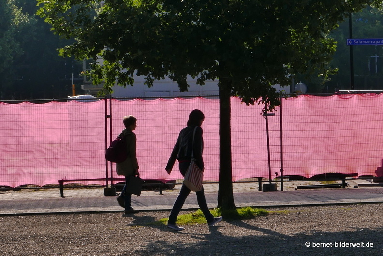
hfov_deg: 13.7
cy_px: 128
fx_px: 1597
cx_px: 192
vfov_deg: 9.2
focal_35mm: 150
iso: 100
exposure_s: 1/80
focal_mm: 34
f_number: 16
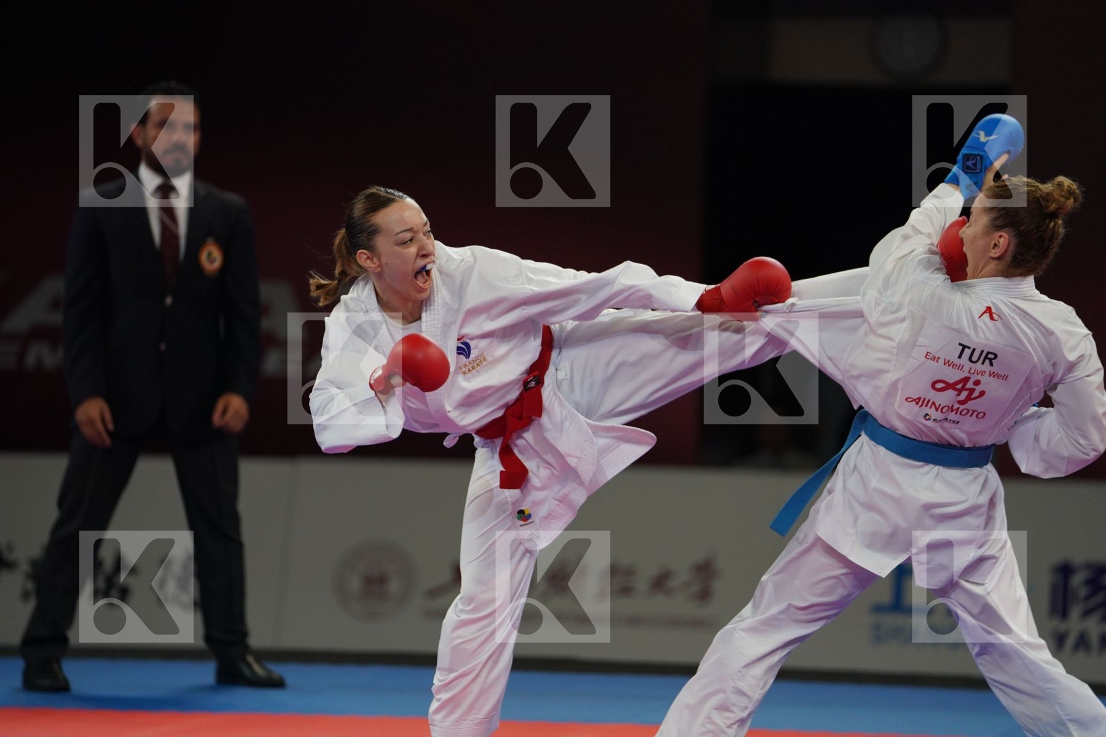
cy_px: 368
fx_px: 6083
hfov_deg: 10.4
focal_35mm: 198
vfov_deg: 6.9
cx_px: 553
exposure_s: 1/1000
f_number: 2.8
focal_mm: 198
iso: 1250
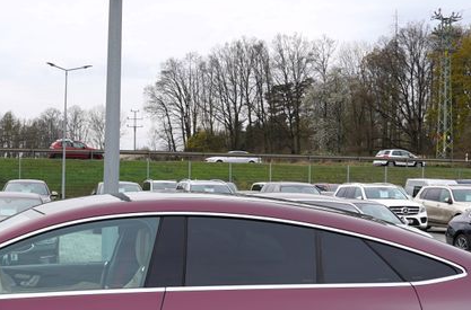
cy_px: 222
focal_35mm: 59
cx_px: 84
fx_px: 769
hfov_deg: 32.9
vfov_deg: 22.7
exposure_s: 1/250
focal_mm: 24
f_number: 8
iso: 100
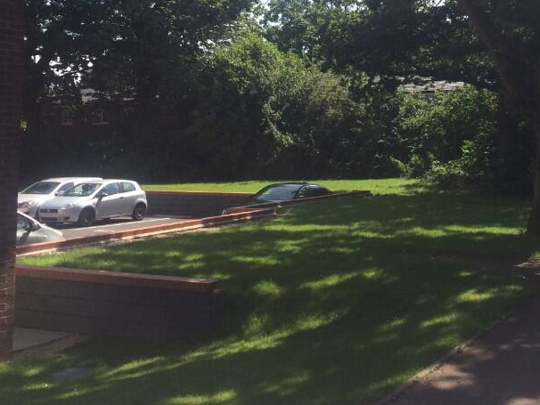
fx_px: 765
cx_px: 351
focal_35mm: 49
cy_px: 84
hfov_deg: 38.5
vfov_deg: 29.1
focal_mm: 4.15
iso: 32
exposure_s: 1/1172
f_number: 2.2
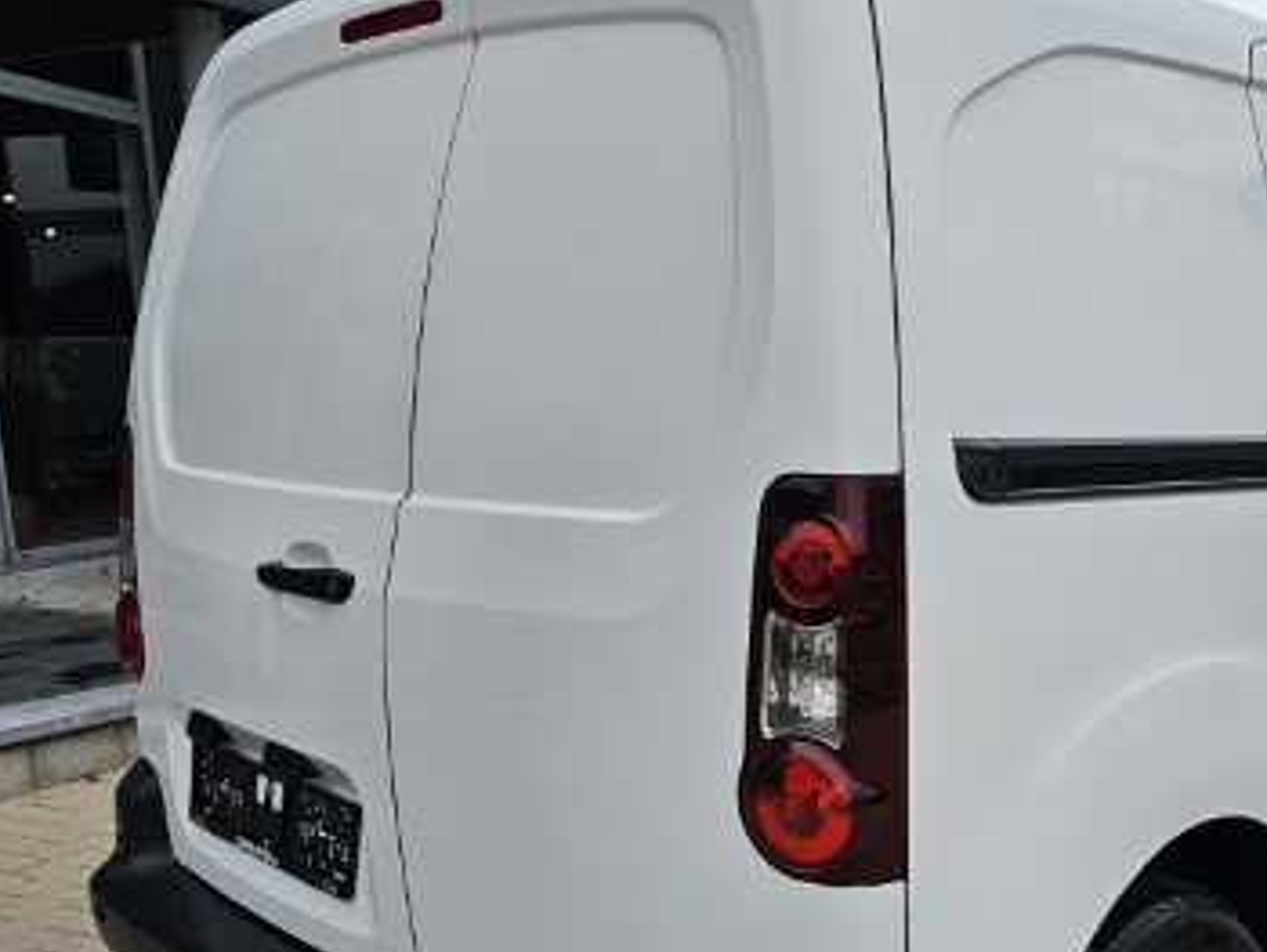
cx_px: 948
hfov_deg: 43.4
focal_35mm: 42
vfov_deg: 33.8
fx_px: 1538
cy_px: 691
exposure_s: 1/1176
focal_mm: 6.3
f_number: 1.7
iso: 20
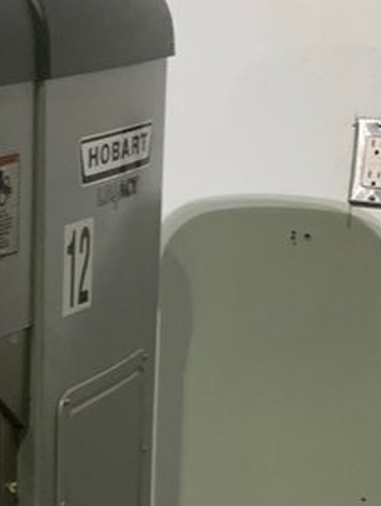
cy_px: 449
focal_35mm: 106
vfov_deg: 18.3
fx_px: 1553
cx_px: -94
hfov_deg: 13.5
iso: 250
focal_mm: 4.25
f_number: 1.8
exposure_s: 1/60
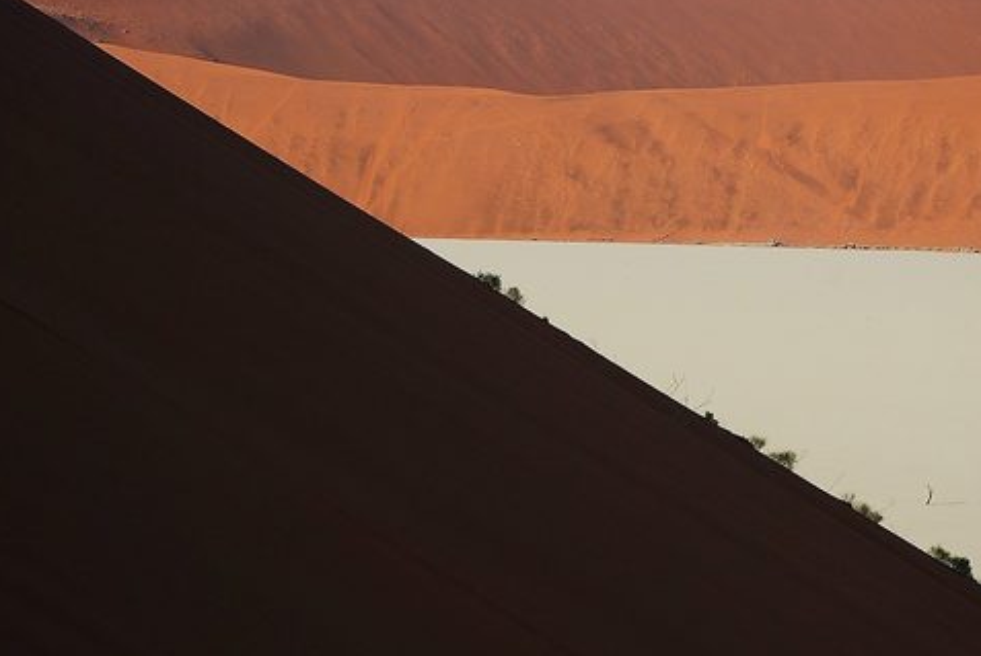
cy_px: 396
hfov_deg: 15.5
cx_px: 496
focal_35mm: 132
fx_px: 3600
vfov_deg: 10.4
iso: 200
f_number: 5.6
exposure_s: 1/800
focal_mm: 70
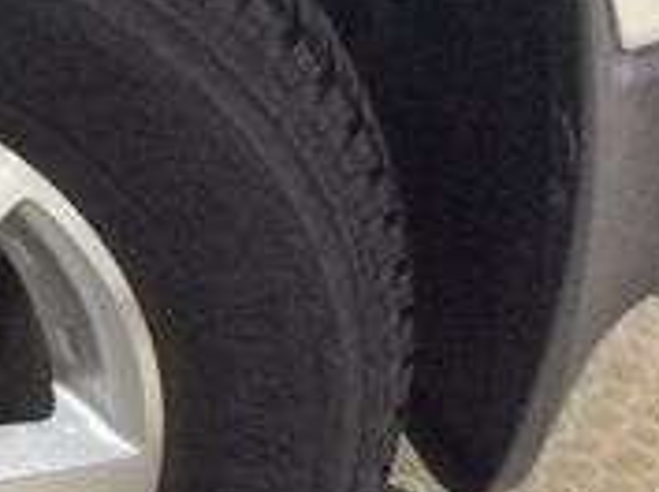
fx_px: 2204
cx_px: -451
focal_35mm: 116
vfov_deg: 12.7
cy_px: 276
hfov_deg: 15.2
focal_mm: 3.3
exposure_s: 1/25
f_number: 2.4
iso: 125
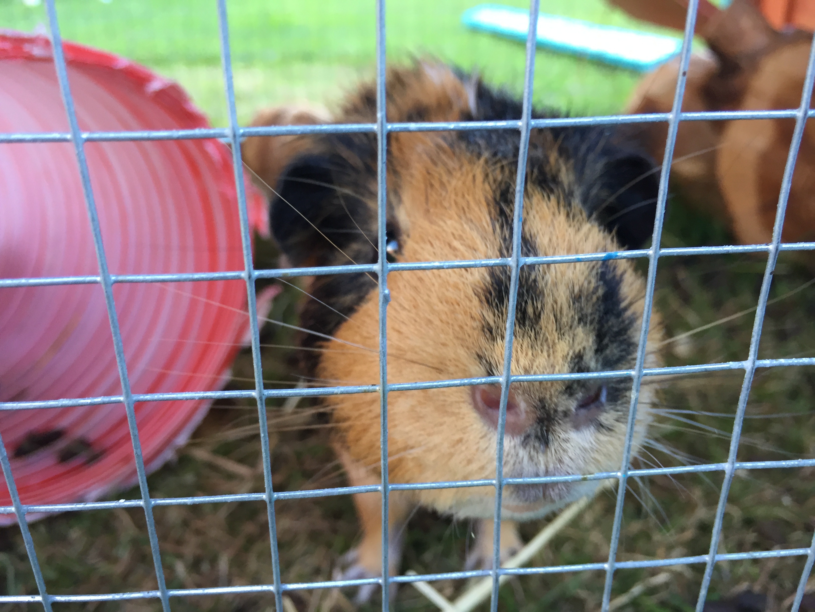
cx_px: 408
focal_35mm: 29
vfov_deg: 48.2
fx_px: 683
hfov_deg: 61.7
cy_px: 306
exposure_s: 1/33
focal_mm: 4.15
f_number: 2.2
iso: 40
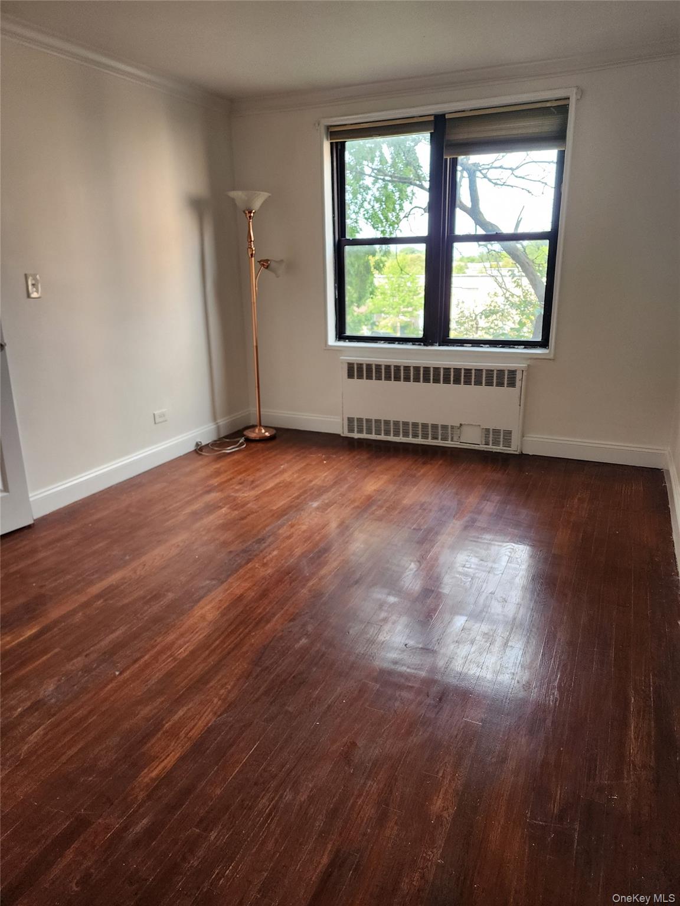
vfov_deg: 73.9
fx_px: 602
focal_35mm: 23
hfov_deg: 58.9
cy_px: 453
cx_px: 340
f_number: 1.8
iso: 200
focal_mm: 6.4
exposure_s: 1/180
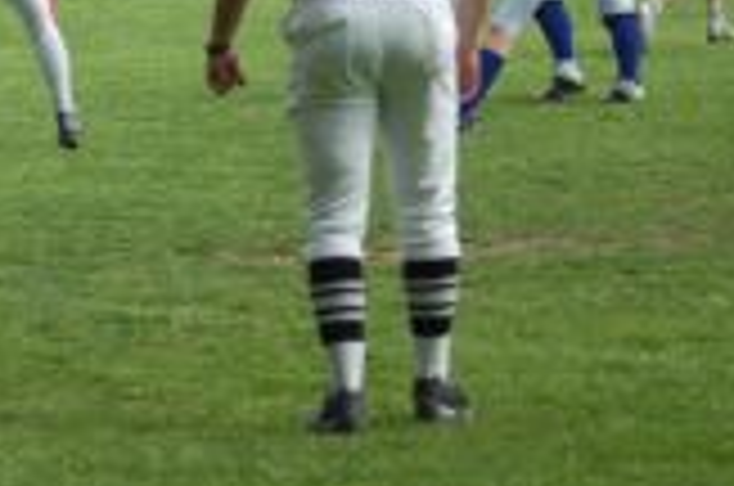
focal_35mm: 291
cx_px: -146
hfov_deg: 7.0
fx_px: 5922
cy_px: -140
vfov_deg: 4.7
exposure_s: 1/1000
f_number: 4
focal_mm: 70
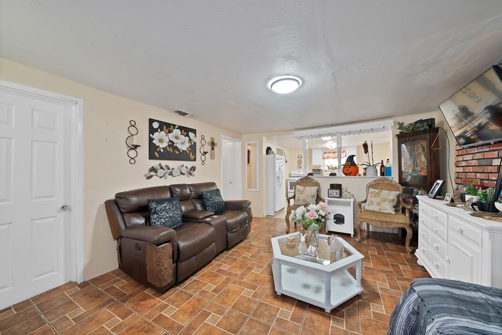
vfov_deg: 90.1
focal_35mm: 12
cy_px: 168
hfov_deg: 112.6
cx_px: 251
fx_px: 167
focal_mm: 12
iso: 640
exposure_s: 1/1.25
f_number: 9
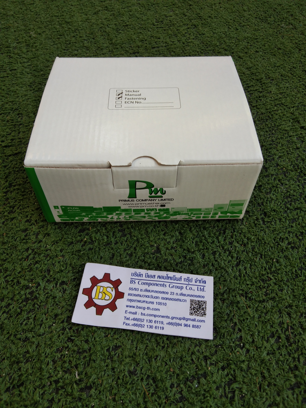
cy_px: 204
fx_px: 354
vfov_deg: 60.0
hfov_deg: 46.8
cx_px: 153
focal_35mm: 30
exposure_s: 1/100
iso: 102
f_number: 2.2
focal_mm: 3.65
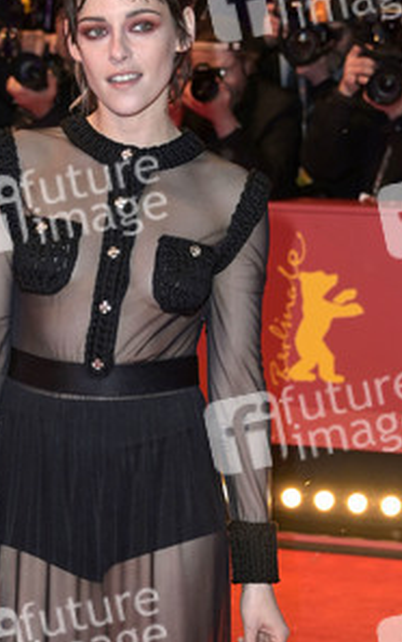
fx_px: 1680
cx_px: 119
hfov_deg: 13.6
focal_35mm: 96
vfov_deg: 21.6
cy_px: 316
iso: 1000
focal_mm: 70
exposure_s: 1/250
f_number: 5.6
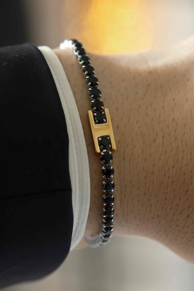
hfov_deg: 11.4
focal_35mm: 120
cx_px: 97
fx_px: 970
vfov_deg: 17.1
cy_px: 146
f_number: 4
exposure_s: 1/30
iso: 400
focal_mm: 80
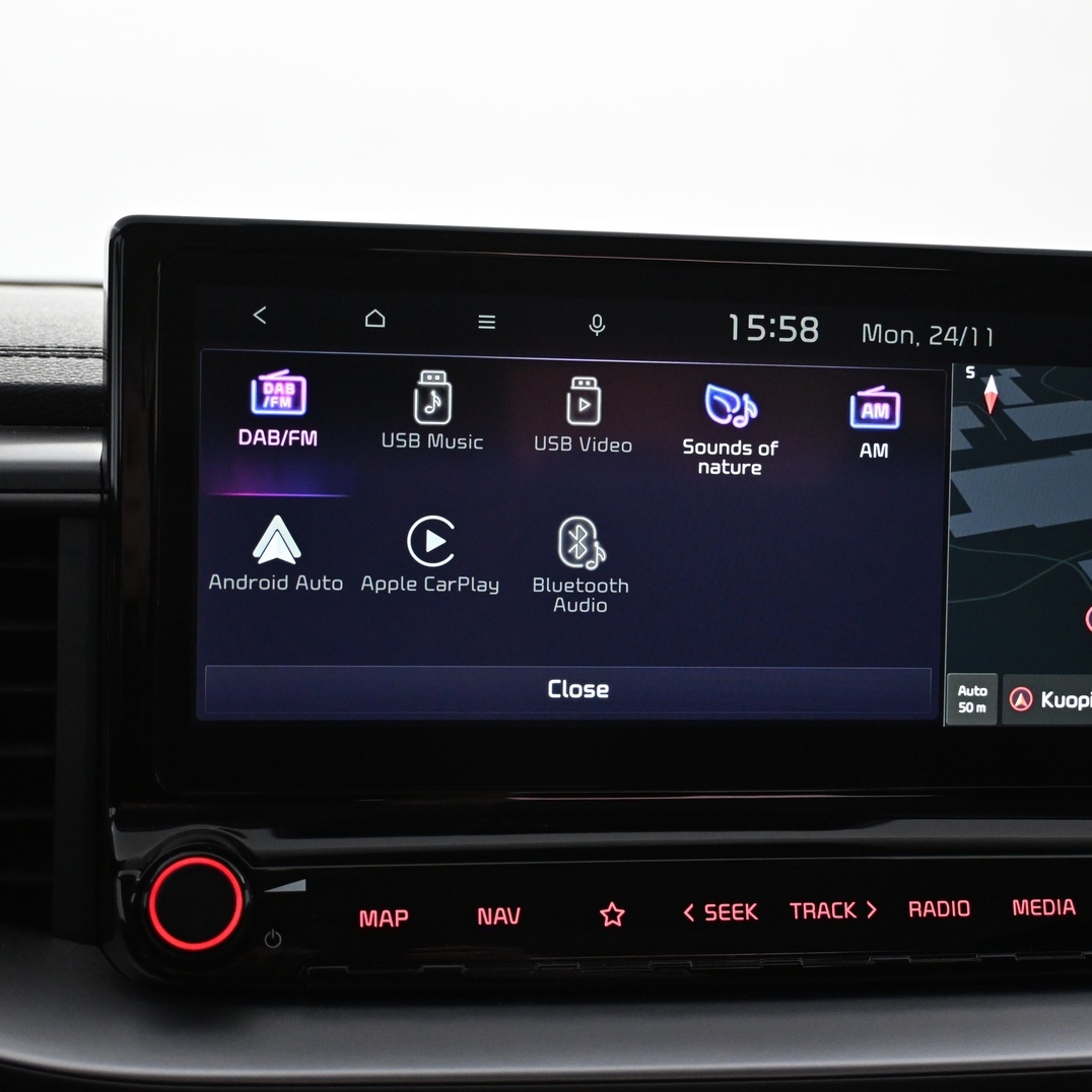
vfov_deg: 30.7
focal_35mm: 56
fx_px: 1986
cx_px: 653
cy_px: 547
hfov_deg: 30.7
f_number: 4.8
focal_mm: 29
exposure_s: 1/50
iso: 2500
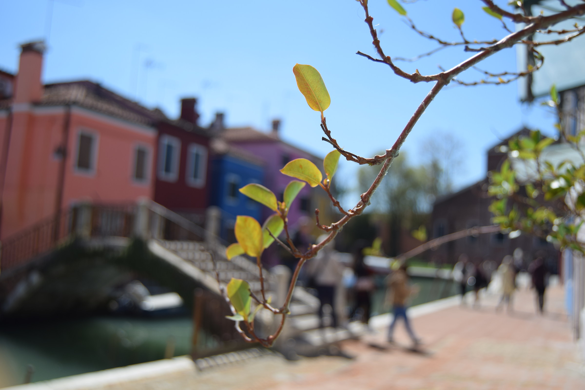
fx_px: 585
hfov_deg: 53.1
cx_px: 292
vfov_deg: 36.9
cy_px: 195
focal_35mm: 36
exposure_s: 1/400
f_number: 4
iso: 100
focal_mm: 24
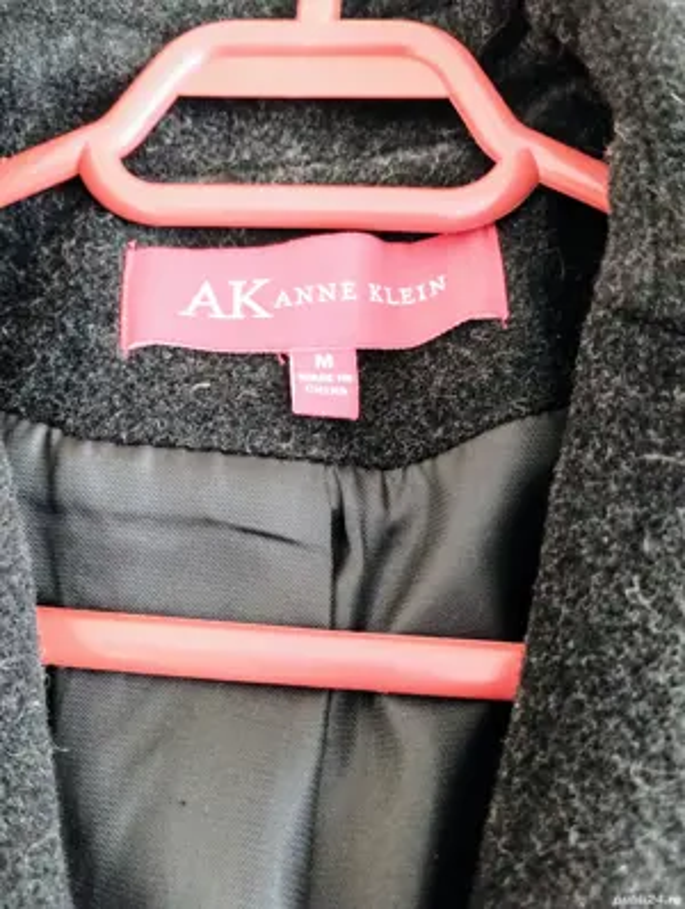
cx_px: 342
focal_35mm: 28
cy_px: 454
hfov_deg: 49.9
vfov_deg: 63.4
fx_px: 736
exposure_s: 1/20
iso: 2150
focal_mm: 4.27
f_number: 1.8
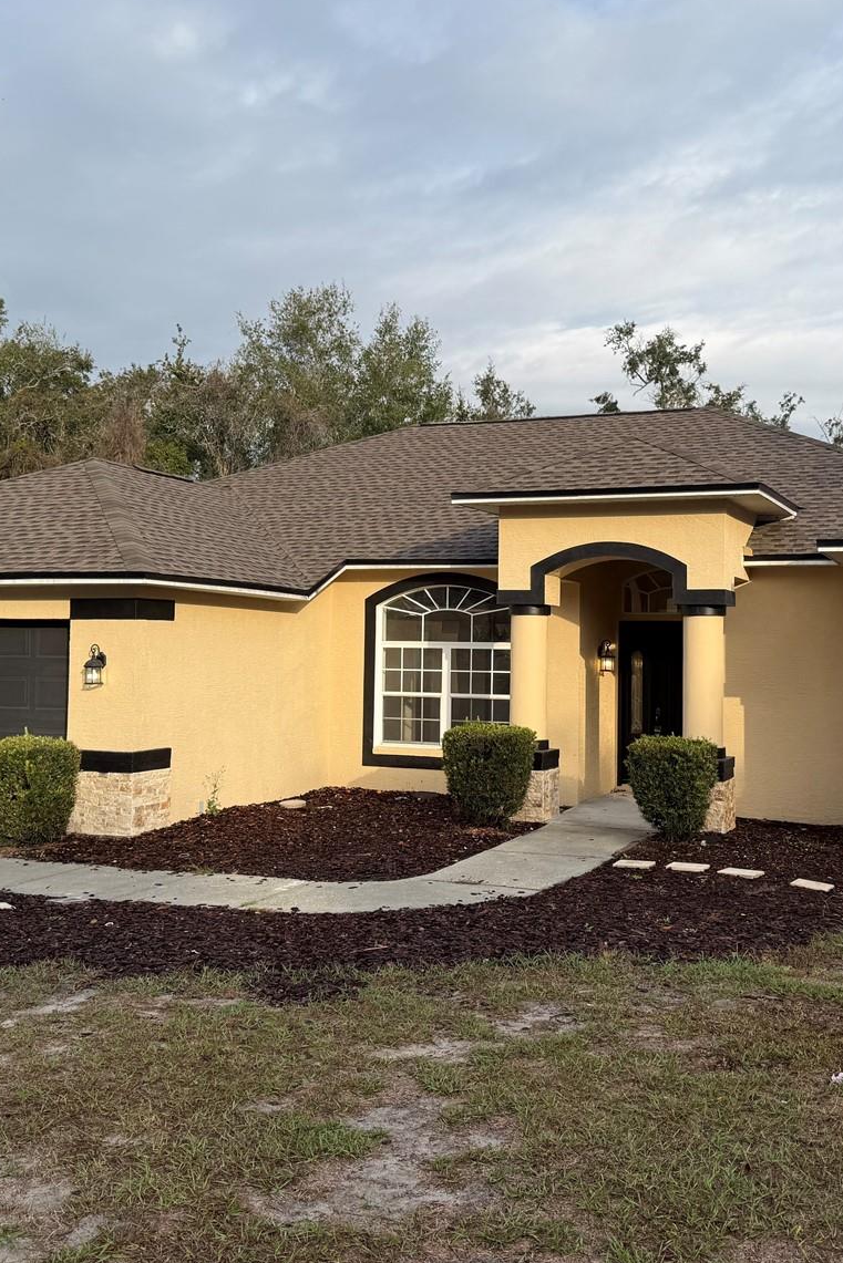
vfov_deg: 54.4
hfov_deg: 37.8
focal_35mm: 35
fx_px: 1229
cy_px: 603
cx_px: 487
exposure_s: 1/2053
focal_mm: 6.76
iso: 80
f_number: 1.78
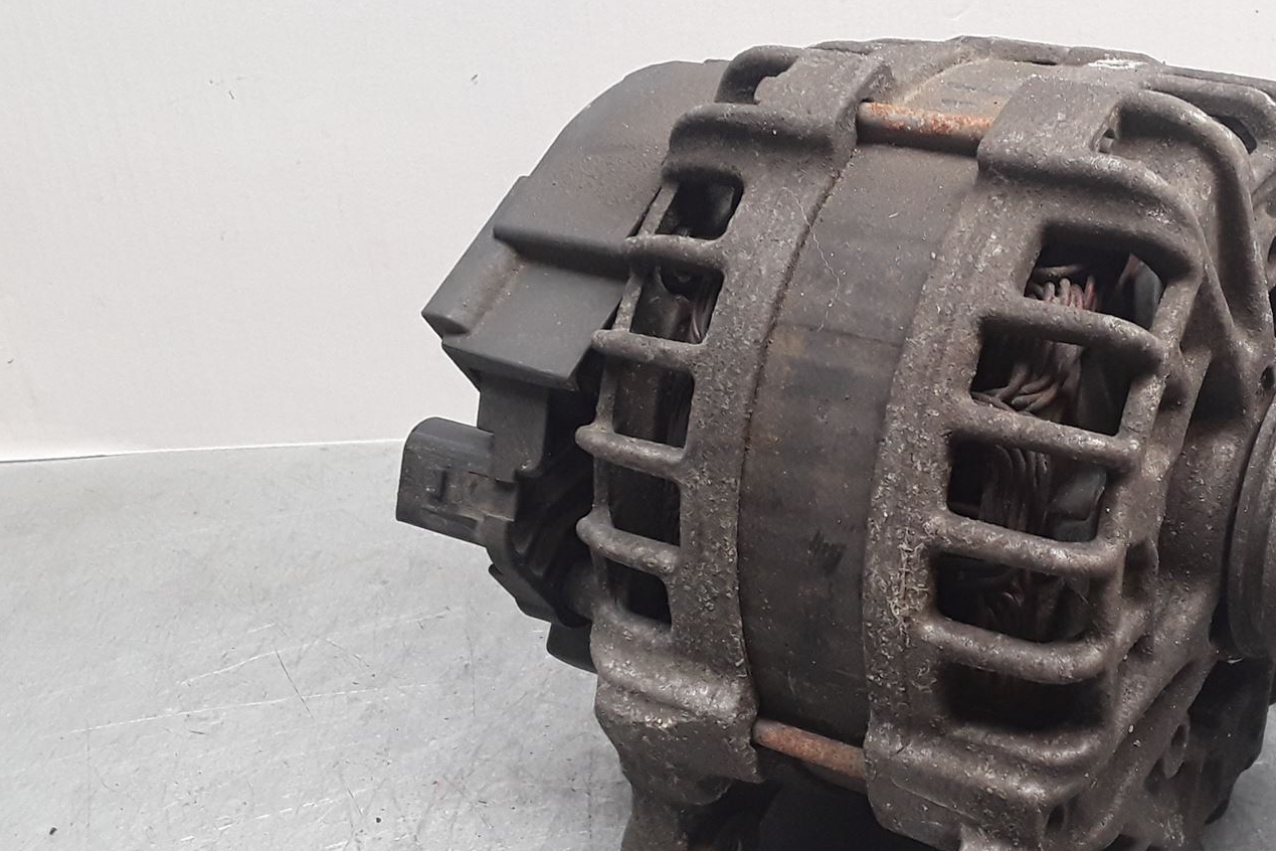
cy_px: 501
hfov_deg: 40.6
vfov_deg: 28.6
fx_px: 1666
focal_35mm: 47
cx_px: 977
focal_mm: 2.91
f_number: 1.9
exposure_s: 1/50
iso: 64
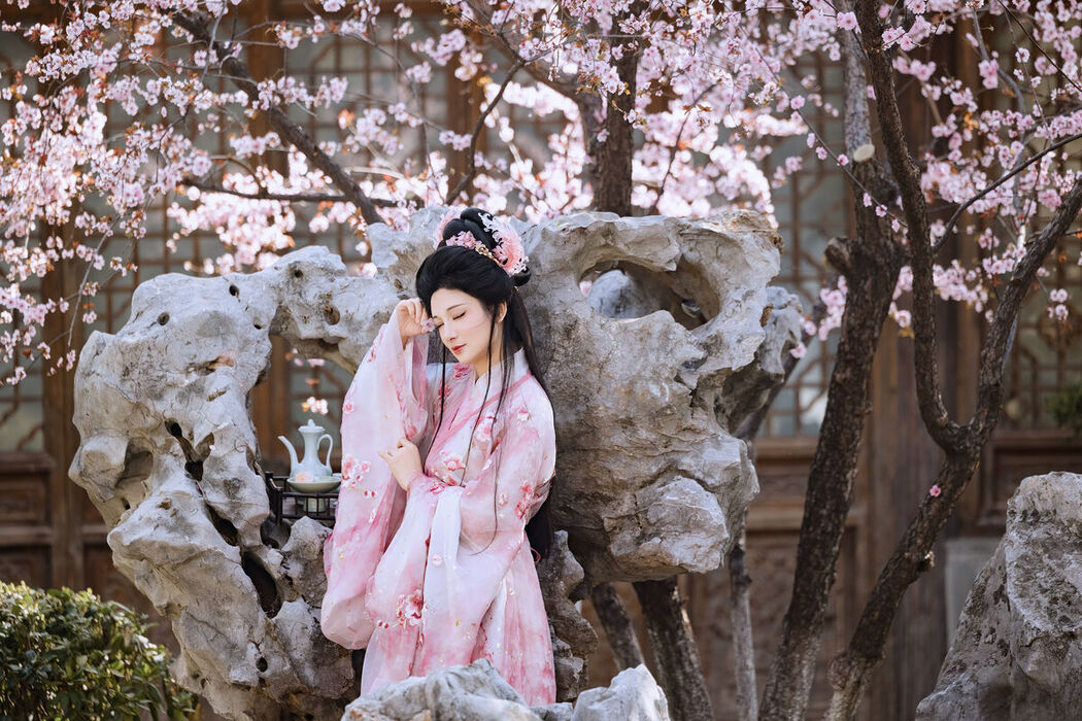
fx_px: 5319
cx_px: 541
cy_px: 360
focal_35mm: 177
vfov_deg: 7.8
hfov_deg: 11.6
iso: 100
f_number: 3.2
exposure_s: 1/400
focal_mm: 177
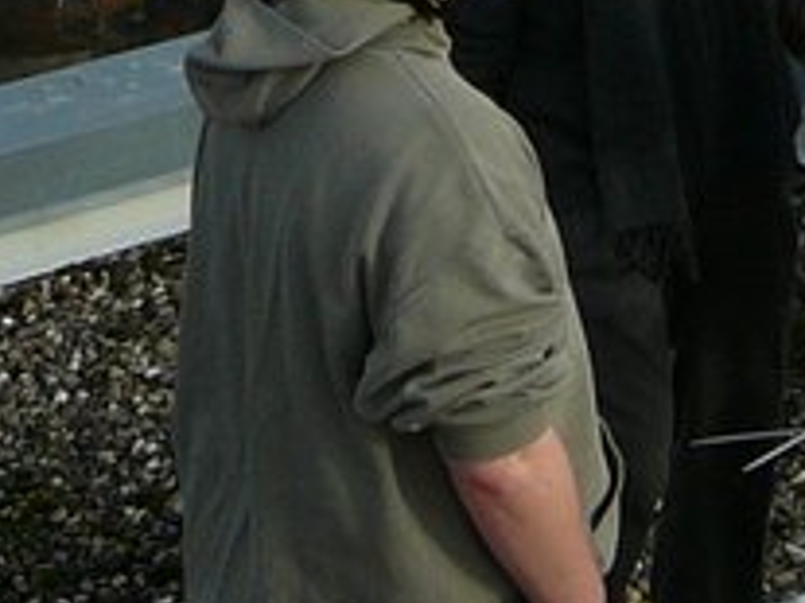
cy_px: -836
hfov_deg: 10.9
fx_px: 3928
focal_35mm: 169
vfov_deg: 8.1
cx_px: 1501
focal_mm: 5.2
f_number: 2.8
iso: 80
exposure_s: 1/800
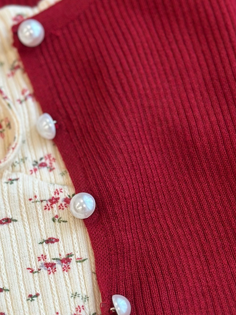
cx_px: 135
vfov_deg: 19.5
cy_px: 224
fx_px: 909
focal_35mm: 100
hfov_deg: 14.8
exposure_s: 1/50
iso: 64
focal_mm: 6.86
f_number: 1.78
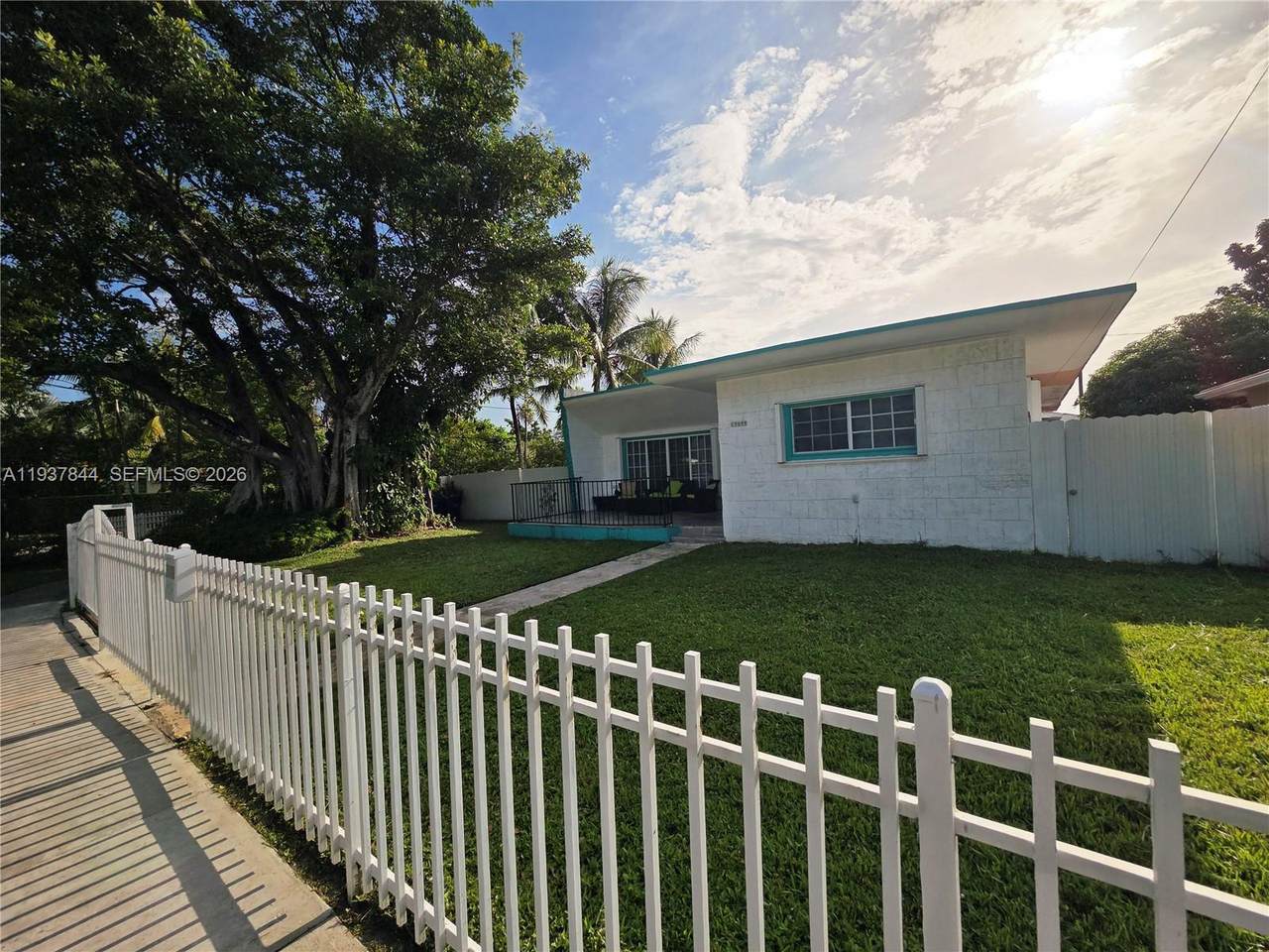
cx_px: 634
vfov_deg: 89.9
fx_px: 477
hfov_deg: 106.2
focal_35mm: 13
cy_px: 476
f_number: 2.2
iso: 50
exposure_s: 1/5000
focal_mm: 2.2
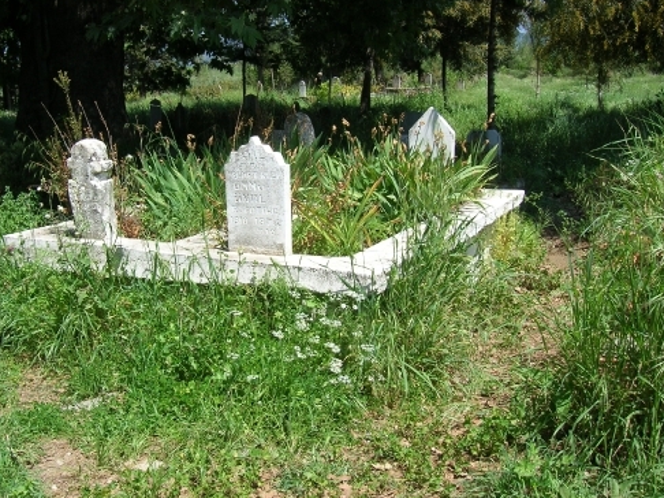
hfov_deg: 44.6
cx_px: 271
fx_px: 805
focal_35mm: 42
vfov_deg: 34.3
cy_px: 219
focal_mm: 5.7
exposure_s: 1/284
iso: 50
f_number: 4.9
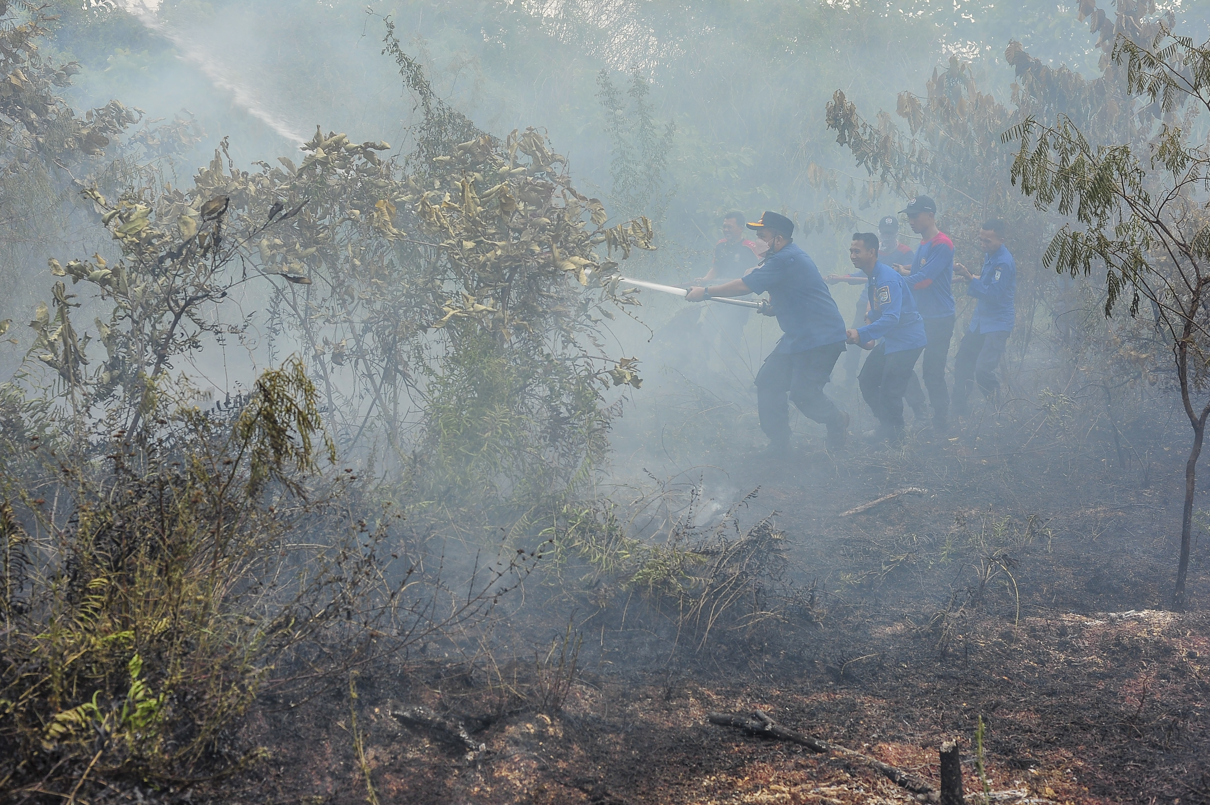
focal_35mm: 50
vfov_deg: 27.0
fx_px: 1679
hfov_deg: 39.6
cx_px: 605
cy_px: 402
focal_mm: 50
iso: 500
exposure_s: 1/640
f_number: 7.1
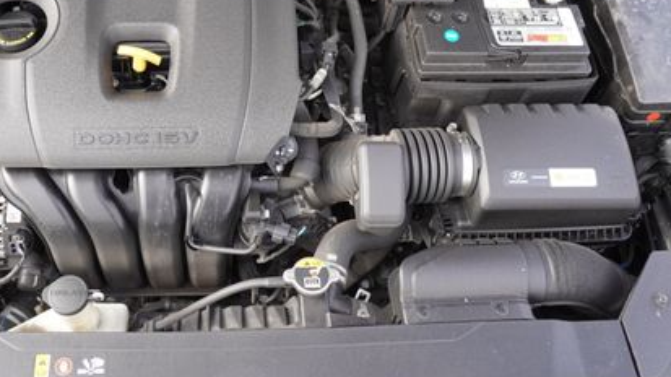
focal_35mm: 39
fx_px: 694
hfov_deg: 50.8
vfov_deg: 29.9
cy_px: 89
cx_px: 229
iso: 250
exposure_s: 1/160
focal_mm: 16
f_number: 4
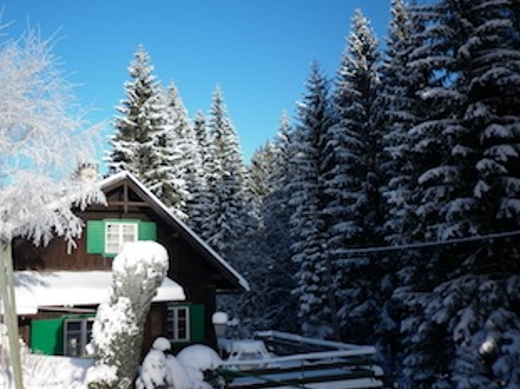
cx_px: 187
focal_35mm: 36
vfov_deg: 39.4
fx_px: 541
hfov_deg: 50.7
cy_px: 150
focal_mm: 5
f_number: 2.8
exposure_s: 1/800
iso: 80
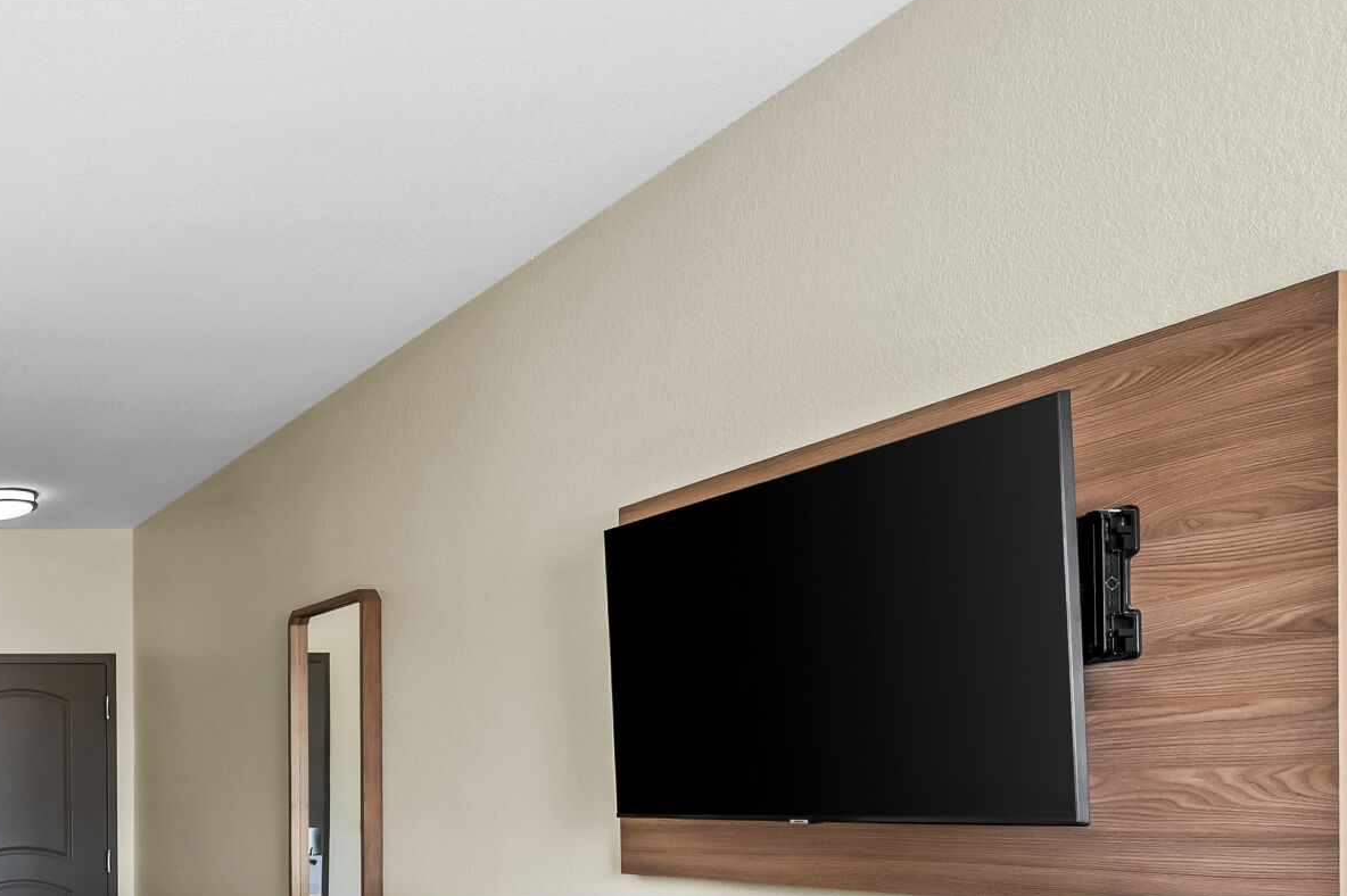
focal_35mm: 38
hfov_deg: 37.8
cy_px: 845
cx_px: -275
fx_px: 1421
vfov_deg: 32.8
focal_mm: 15
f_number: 8
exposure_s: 1/15
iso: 450
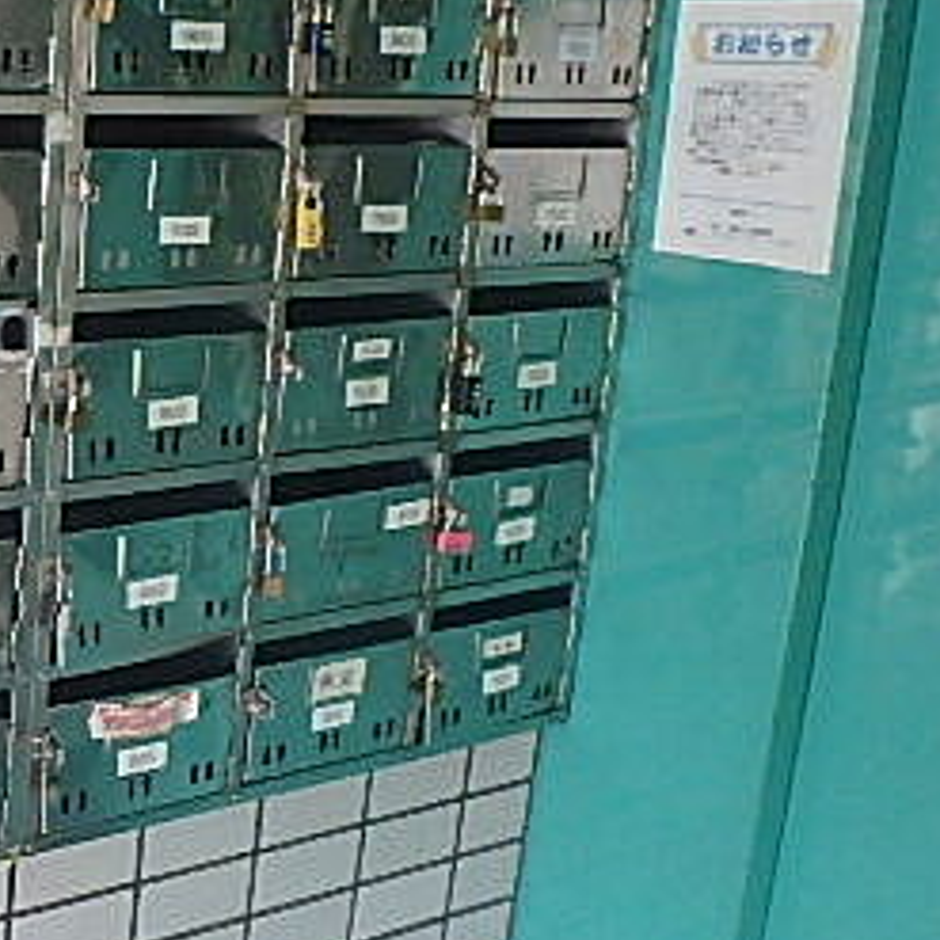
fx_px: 1475
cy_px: 327
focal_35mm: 48
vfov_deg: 35.1
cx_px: -202
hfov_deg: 30.0
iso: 640
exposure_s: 1/30
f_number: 3.5
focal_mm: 3.7
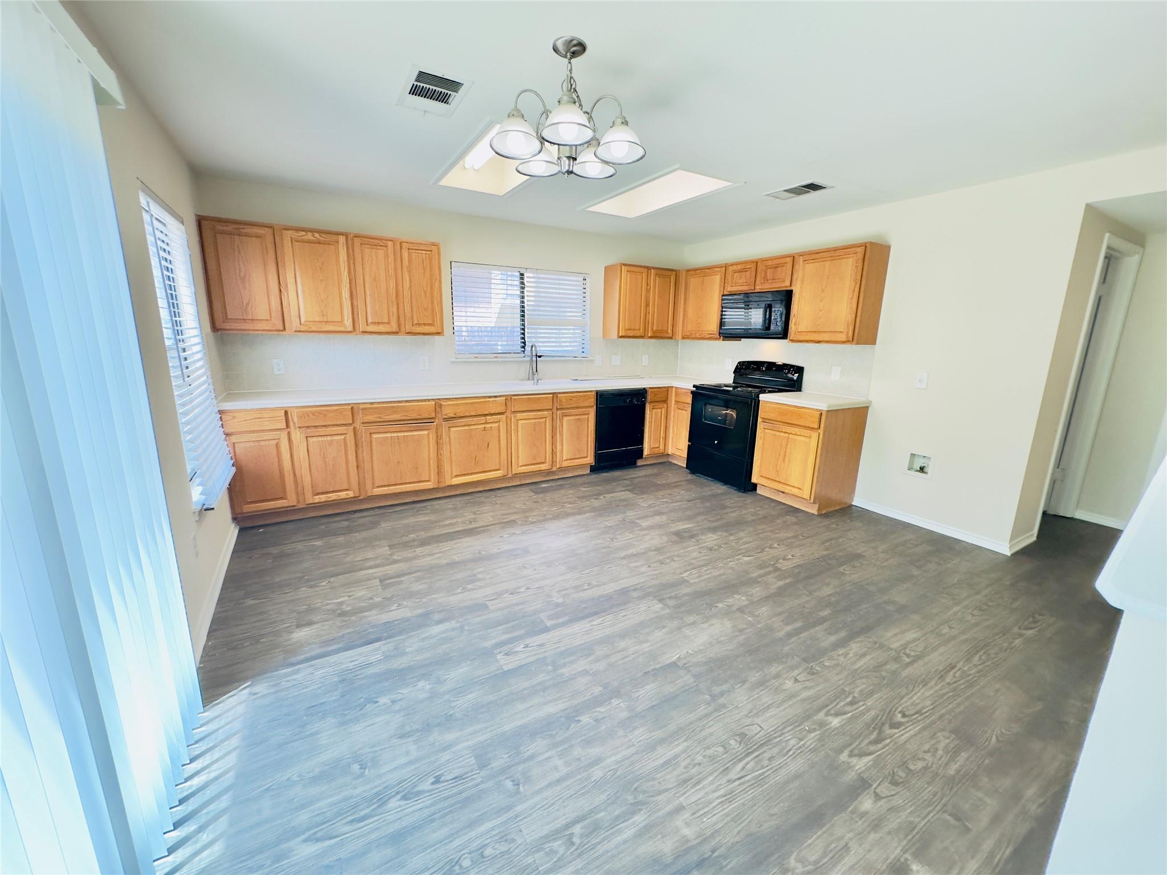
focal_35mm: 14
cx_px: 584
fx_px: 472
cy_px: 438
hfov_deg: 102.1
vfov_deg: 85.7
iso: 160
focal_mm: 2.22
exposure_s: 1/120
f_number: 2.2
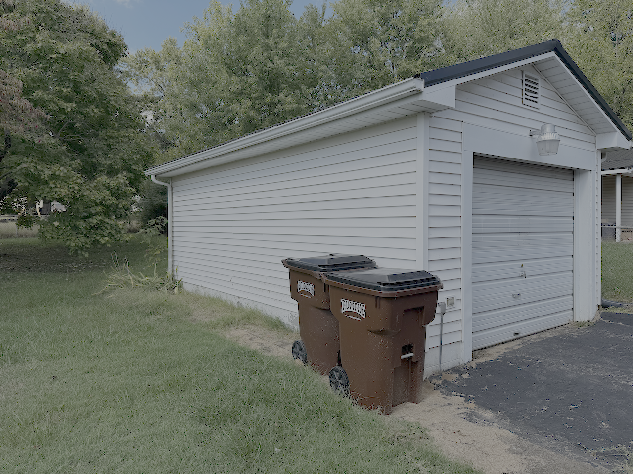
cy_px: 237
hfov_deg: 71.6
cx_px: 316
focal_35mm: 24
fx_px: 439
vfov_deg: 56.8
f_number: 1.78
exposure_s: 1/2703
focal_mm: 6.76
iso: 80
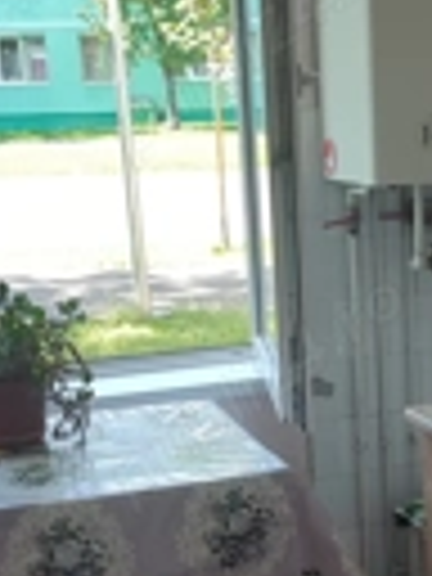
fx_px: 1298
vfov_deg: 24.6
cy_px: 464
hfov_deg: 18.5
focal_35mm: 78
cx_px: 414
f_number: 1.9
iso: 55
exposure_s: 1/50
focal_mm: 6.04
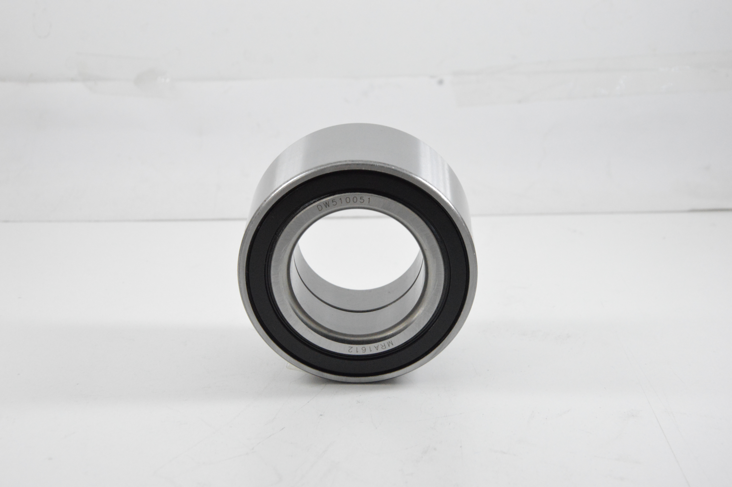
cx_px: 366
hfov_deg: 26.0
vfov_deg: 17.5
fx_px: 1585
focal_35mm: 78
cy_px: 244
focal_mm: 52
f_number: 8
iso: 3200
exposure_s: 1/100
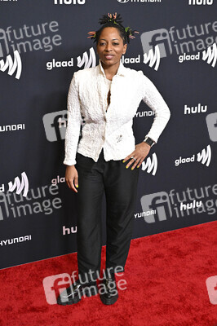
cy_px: 163
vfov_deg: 46.4
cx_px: 108
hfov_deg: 31.8
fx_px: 380
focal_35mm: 42
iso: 4000
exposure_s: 1/250
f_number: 5.6
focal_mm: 42
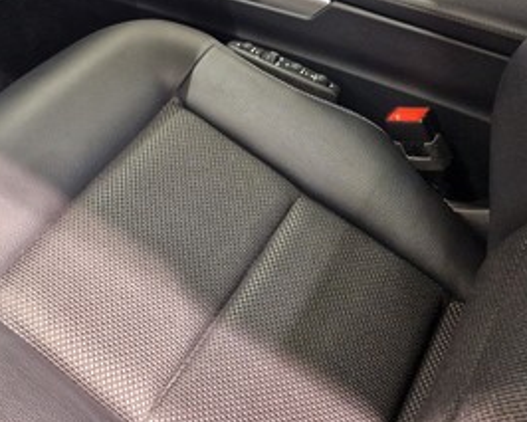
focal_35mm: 54
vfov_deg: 25.9
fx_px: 843
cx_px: 184
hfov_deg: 34.5
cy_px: -46
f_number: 1.8
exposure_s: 1/100
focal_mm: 5.4
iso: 500
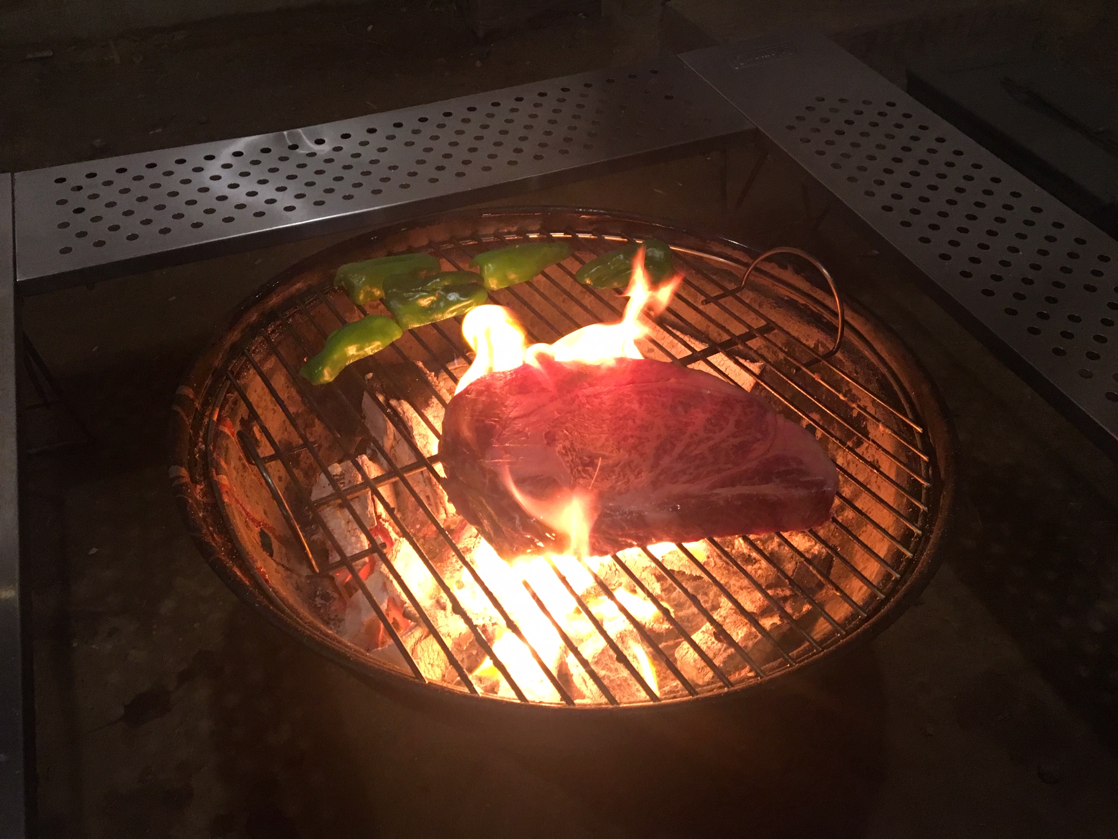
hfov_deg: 61.7
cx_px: 559
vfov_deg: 48.2
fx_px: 937
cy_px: 420
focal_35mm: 29
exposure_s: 1/30
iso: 200
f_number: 2.2
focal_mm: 4.15
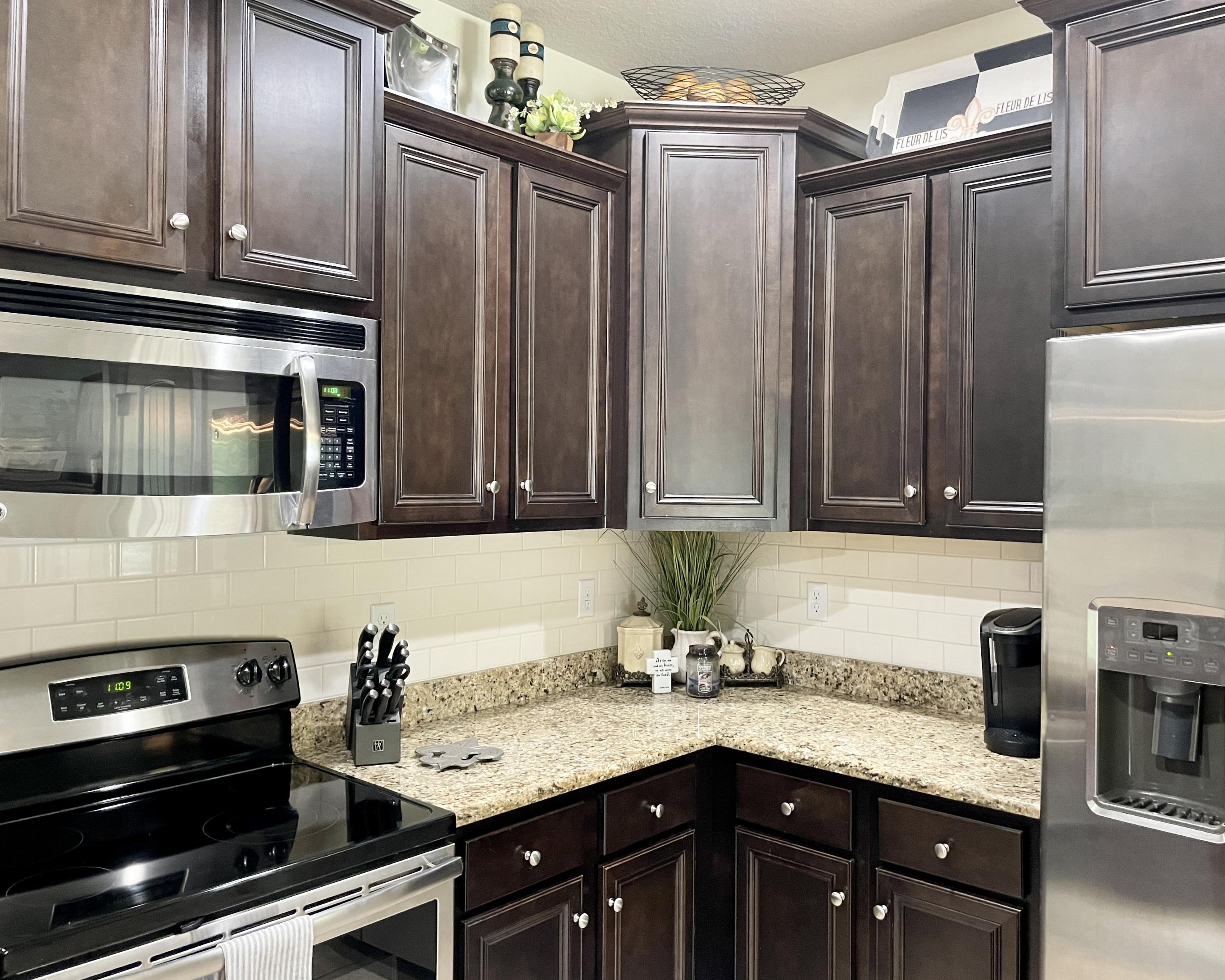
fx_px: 1015
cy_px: 488
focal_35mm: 28
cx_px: 649
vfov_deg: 51.5
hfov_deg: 62.2
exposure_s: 1/60
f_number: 1.6
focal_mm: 4.2
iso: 500
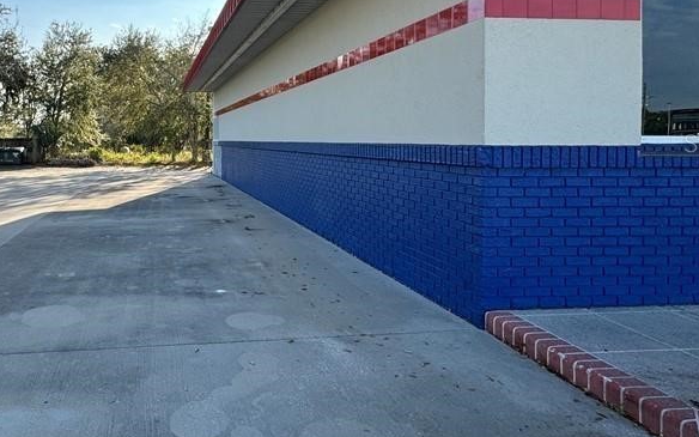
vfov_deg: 46.8
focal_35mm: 26
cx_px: 184
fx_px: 495
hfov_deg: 66.5
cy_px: 142
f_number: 2.2
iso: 50
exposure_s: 1/763
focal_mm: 2.22
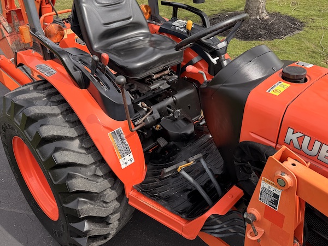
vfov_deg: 43.9
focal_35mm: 32
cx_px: 183
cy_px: 98
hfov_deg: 56.7
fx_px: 303
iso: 80
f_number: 1.78
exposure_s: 1/2110
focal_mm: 6.76
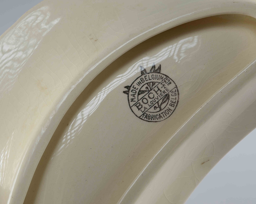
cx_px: 149
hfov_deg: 30.4
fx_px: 470
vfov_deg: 24.6
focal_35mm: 62
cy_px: 101
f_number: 13
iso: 100
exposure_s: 1/80
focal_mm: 36
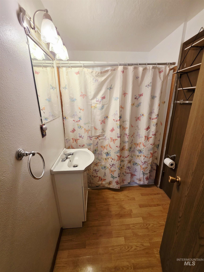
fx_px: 102
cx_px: 102
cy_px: 136
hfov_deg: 89.9
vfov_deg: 106.2
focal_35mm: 13
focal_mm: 2.2
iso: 125
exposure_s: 1/120
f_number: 1.9
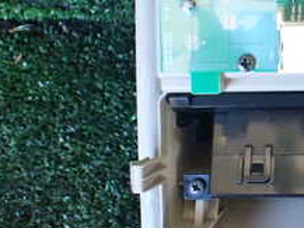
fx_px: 729
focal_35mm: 83
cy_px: 69
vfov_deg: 17.7
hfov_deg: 21.7
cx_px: 370
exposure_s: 1/80
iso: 800
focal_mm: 5.4
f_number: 2.3
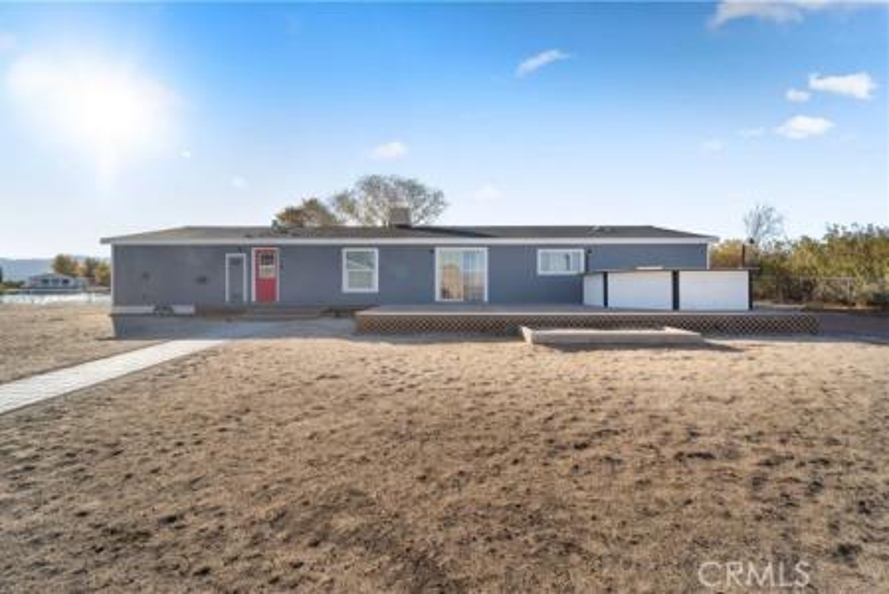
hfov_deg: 104.2
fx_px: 346
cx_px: 444
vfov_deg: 81.3
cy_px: 297
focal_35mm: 14
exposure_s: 1/1250
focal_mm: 14
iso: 400
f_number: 9
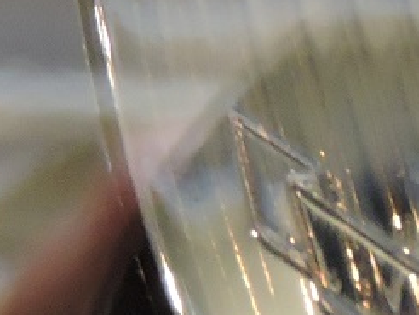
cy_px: 221
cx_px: 554
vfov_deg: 5.8
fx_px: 3102
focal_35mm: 256
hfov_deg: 7.6
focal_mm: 8.1
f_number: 4
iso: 640
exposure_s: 1/8
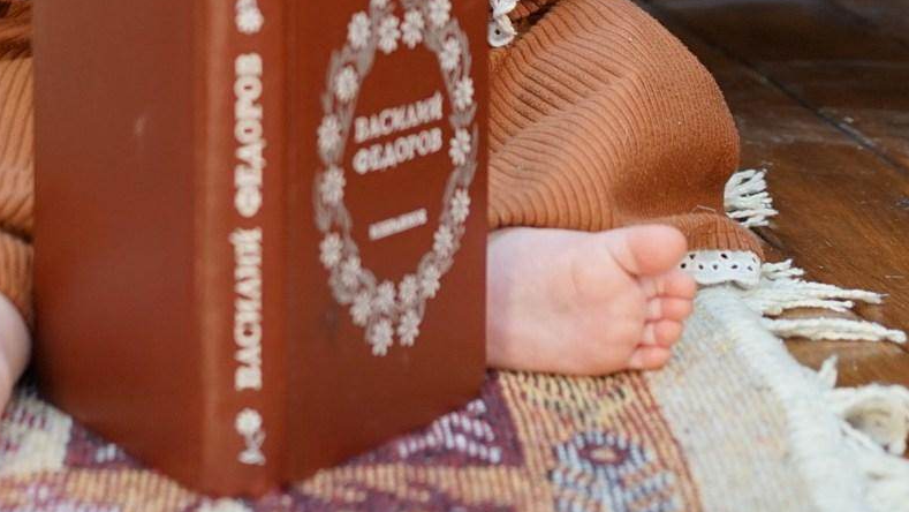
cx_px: 245
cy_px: -374
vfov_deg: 9.7
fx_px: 2869
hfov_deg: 17.9
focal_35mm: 119
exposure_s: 1/160
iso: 500
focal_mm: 35
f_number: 2.8
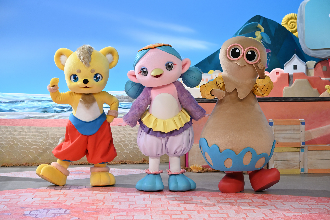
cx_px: 165
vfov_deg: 22.6
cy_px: 110
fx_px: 550
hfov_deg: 33.4
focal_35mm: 60
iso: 1600
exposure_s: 1/125
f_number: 5
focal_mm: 60
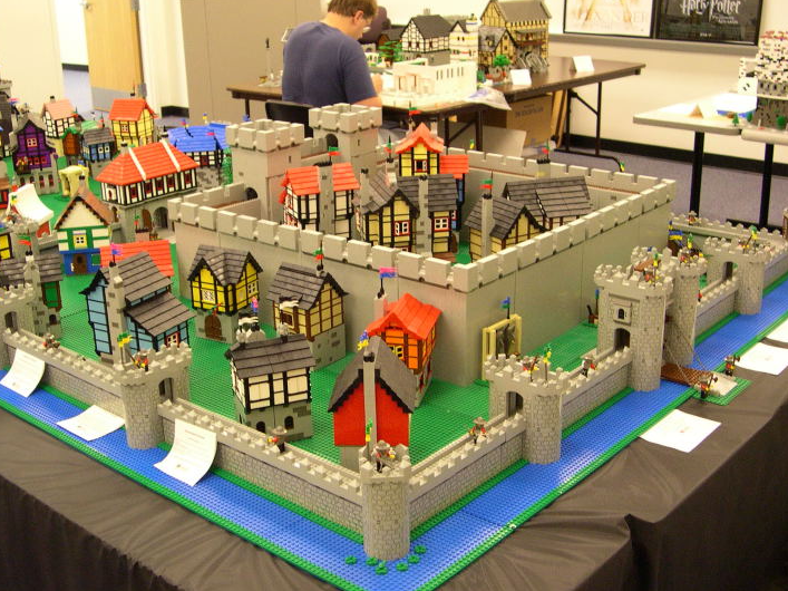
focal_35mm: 43
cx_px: 346
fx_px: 979
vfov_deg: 33.6
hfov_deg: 43.8
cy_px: 321
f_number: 2.8
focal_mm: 8
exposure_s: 1/13.6
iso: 400
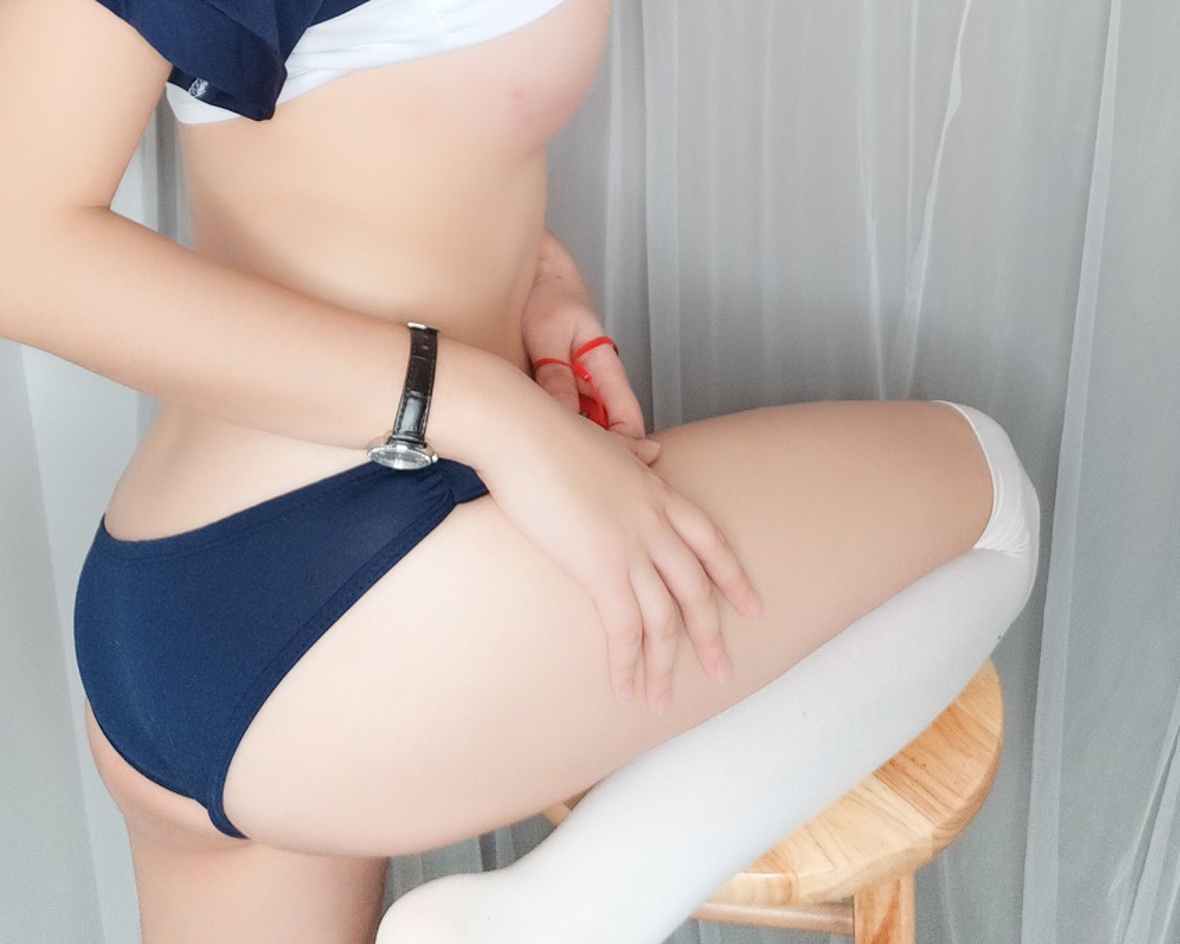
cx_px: 592
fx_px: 1606
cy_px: 51
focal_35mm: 46
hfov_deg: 40.3
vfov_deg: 30.9
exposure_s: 1/50
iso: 64
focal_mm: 4.36
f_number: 1.8
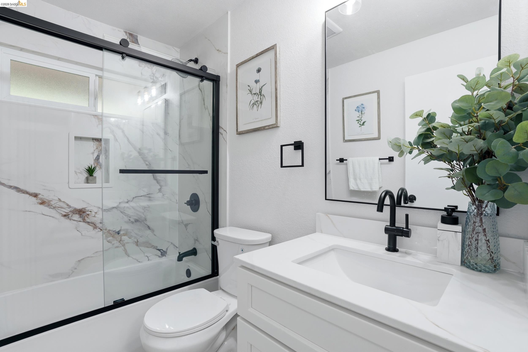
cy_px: 176
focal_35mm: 16
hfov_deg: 96.7
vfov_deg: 73.8
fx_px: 235
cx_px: 264
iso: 250
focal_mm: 16
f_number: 9
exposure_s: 1/125
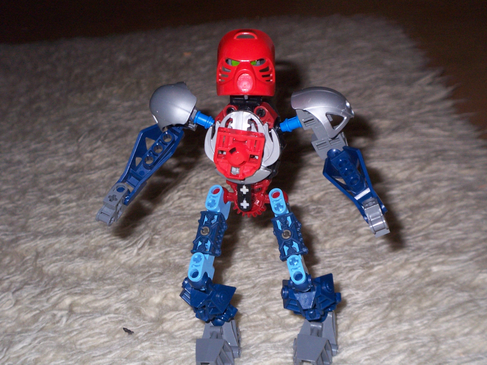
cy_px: 182
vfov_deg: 15.7
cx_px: 244
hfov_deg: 20.9
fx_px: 1322
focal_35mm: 94
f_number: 4.3
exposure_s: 1/100
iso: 125
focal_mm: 15.4
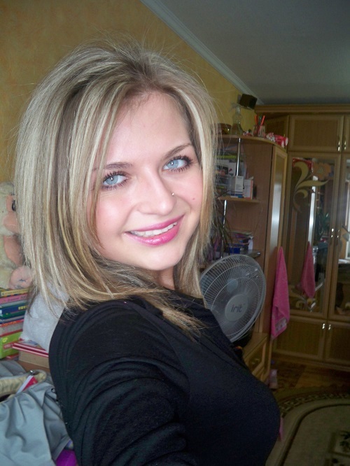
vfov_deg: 52.6
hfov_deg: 40.7
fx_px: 472
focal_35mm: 35
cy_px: 233
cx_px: 175
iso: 200
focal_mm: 6.3
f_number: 3.1
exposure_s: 1/60
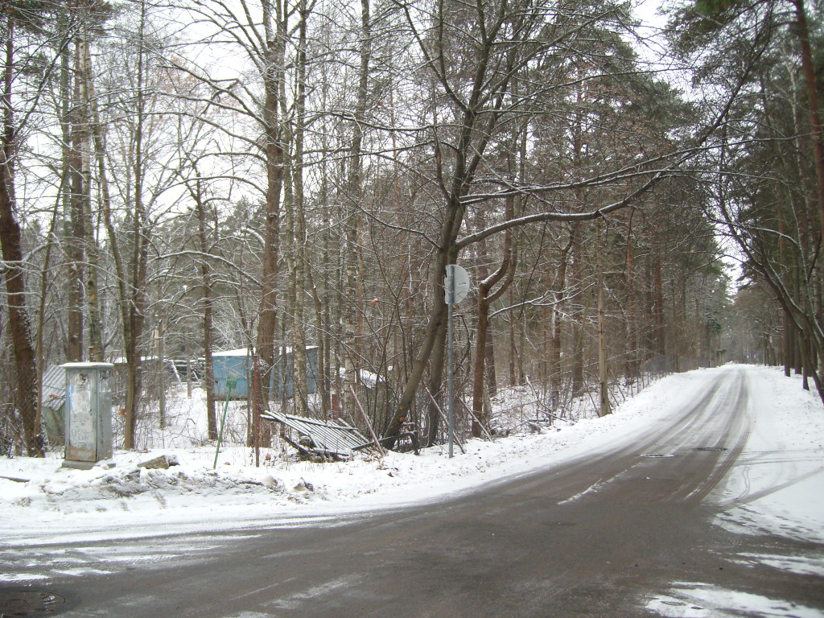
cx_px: 412
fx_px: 833
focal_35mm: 35
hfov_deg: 52.6
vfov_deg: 40.7
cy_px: 309
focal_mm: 5.8
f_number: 2.8
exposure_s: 1/44
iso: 50
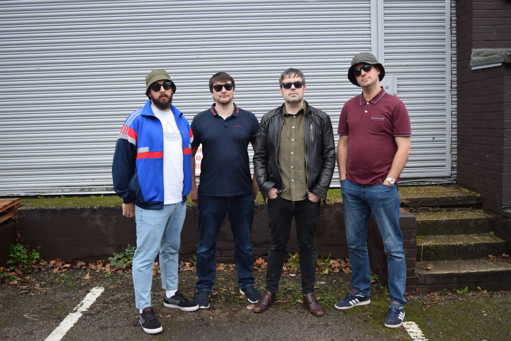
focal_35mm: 37
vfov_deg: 35.9
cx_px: 259
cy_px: 170
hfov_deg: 51.9
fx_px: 525
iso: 1000
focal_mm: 24
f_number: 4
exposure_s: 1/60
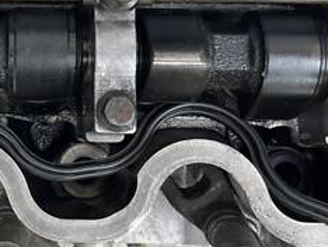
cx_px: 4
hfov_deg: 26.0
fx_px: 673
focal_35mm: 71
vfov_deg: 20.6
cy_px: 62
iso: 32
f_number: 1.6
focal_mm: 5.1
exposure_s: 1/122
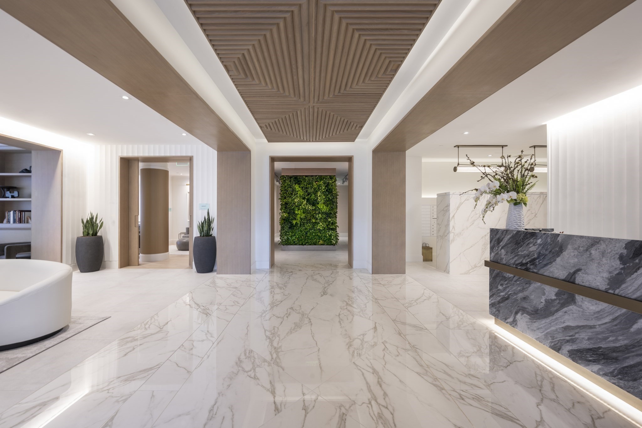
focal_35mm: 14
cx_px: 321
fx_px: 250
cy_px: 214
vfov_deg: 81.2
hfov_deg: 104.3
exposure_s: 1.6
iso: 64
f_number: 10
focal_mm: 14
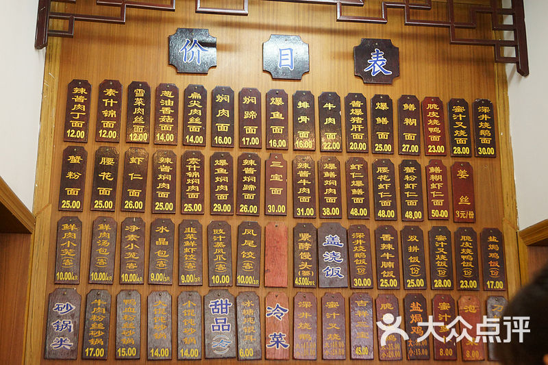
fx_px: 799
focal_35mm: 52
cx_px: 274
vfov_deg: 25.7
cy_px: 182
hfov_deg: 37.9
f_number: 5
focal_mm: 35
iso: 1600
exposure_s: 1/50
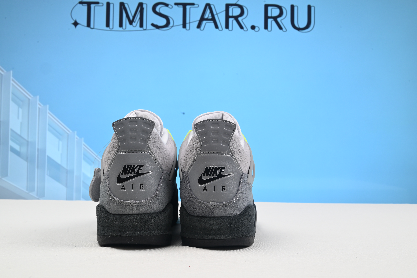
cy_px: 139
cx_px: 208
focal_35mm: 40
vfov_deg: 33.4
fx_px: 463
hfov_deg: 48.4
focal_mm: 40
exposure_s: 1/2.5
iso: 100
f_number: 16
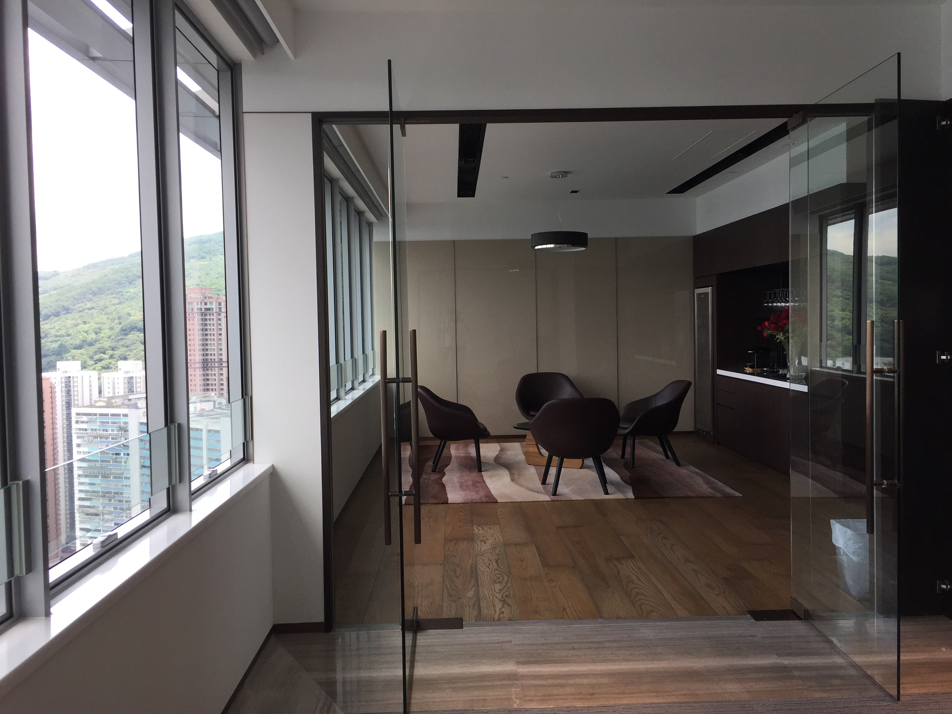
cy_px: 357
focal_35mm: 29
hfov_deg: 61.7
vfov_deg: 48.2
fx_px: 798
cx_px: 476
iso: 40
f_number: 2.2
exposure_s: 1/100
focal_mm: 4.15
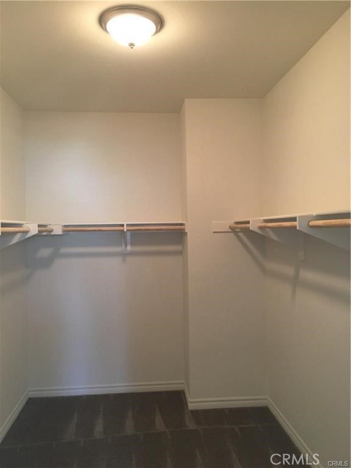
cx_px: 176
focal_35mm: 29
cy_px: 234
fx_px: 392
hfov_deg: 48.2
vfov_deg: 61.7
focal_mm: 4.15
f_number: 2.2
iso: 100
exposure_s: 1/17
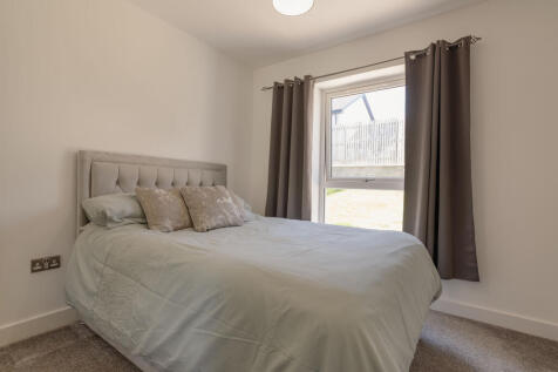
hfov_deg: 93.3
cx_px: 279
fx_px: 263
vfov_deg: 70.4
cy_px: 186
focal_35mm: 17
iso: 100
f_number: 8
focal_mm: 17
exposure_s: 1/13
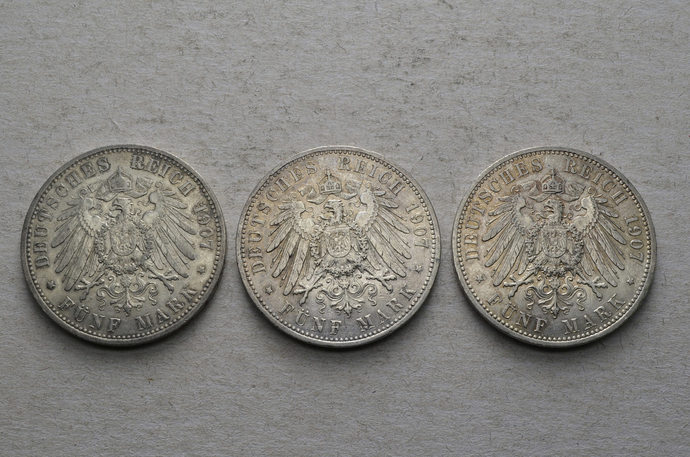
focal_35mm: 52
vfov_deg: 25.6
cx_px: 345
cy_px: 228
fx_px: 1004
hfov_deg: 37.9
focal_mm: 35
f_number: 14
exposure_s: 1/250
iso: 400
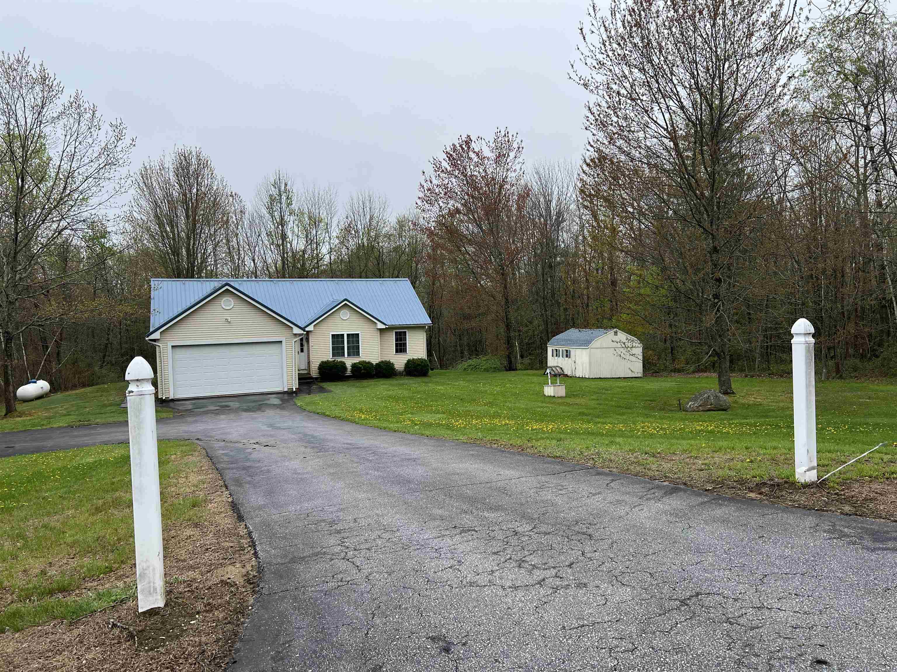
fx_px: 674
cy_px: 336
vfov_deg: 53.1
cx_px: 448
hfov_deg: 67.3
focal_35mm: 26
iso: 50
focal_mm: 5.7
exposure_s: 1/1395
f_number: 1.5
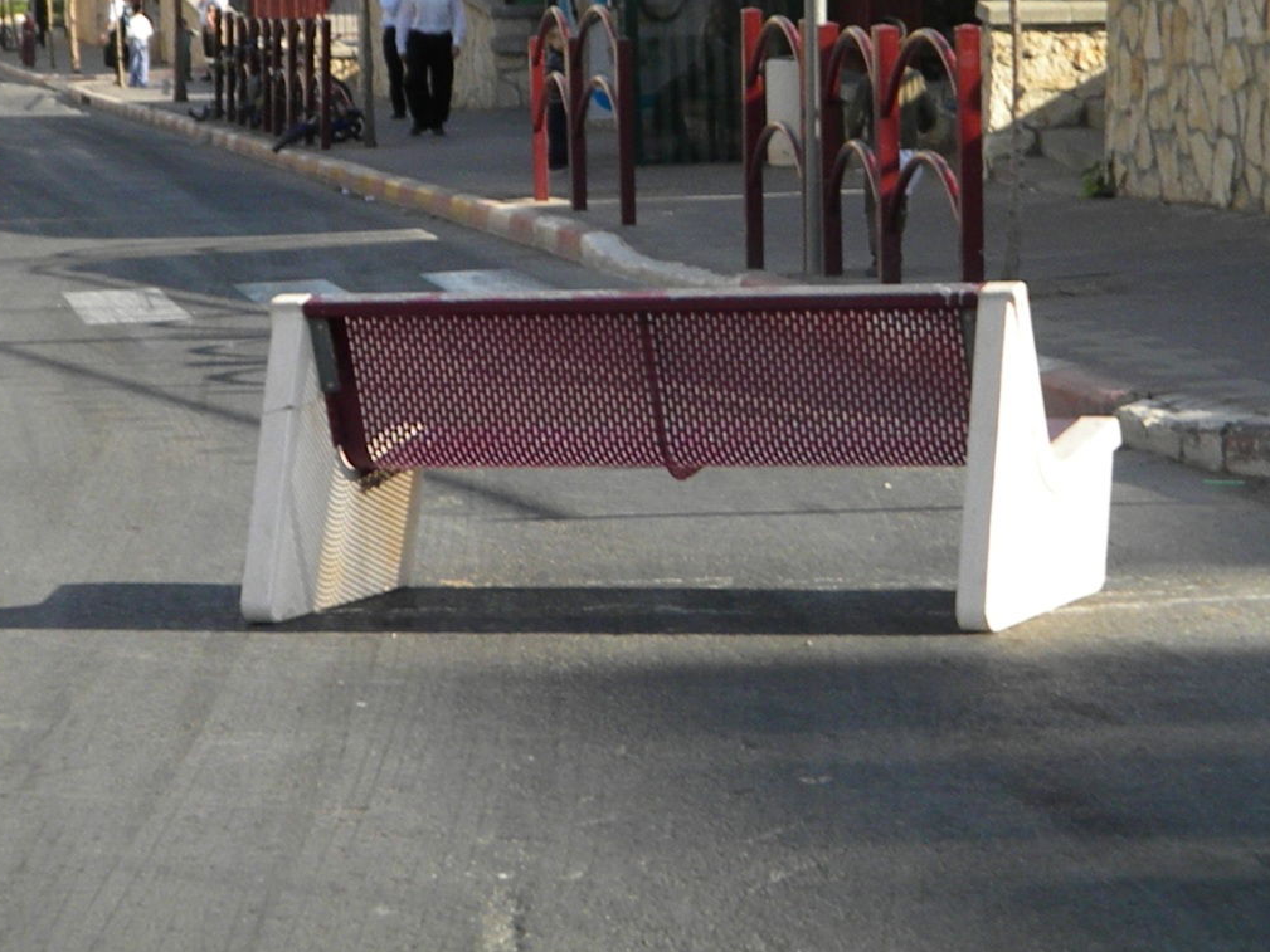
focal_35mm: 134
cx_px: 628
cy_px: 472
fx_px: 4917
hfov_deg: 14.7
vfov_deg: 11.1
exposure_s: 1/519
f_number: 9.8
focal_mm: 23.9
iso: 720
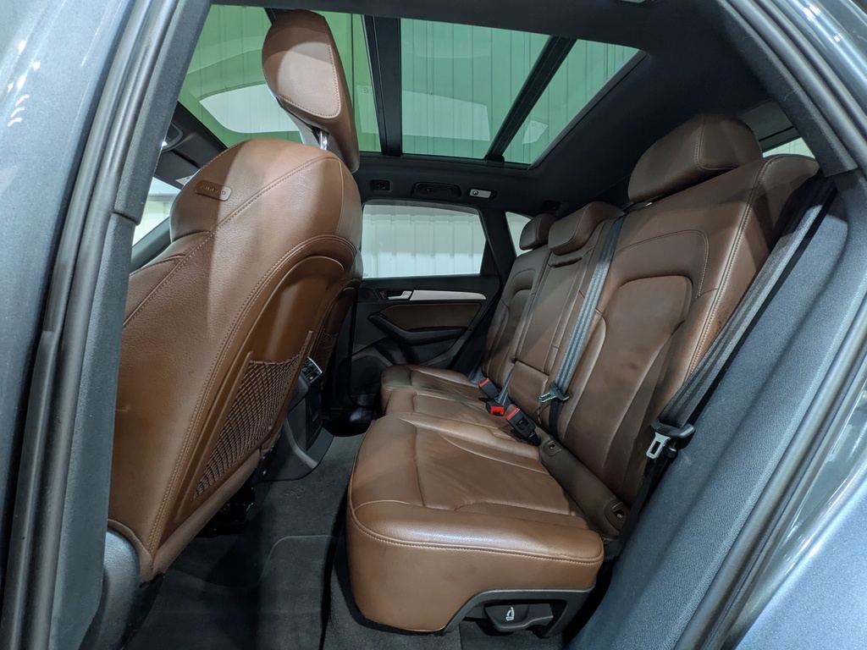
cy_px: 325
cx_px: 434
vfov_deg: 85.7
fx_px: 351
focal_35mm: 14
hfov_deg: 102.1
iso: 139
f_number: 2.2
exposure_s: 1/24
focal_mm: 1.83
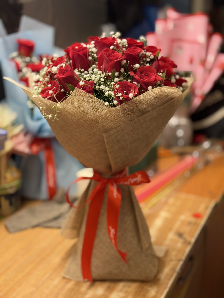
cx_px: 112
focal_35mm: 48
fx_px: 414
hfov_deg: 30.3
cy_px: 149
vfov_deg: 39.7
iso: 125
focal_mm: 6.76
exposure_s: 1/100
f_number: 1.78
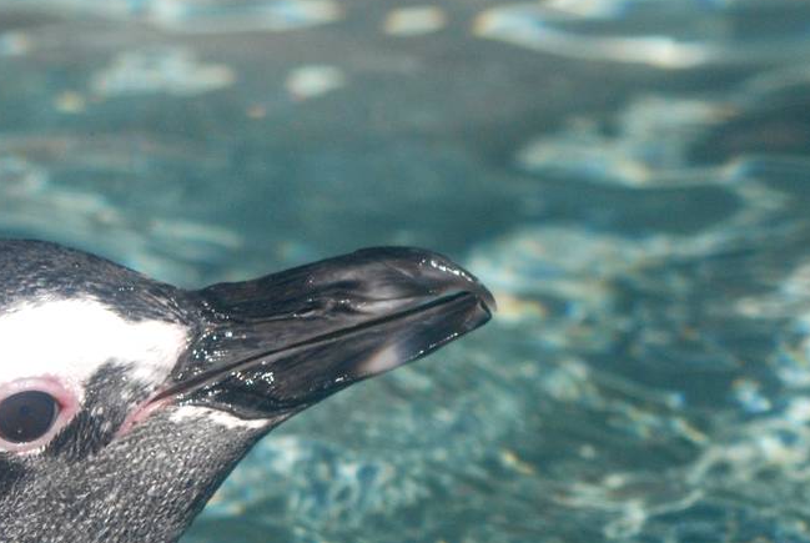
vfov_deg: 3.9
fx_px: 7915
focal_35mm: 351
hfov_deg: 5.9
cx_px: 146
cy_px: 610
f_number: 6.3
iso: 400
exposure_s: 1/640
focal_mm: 95
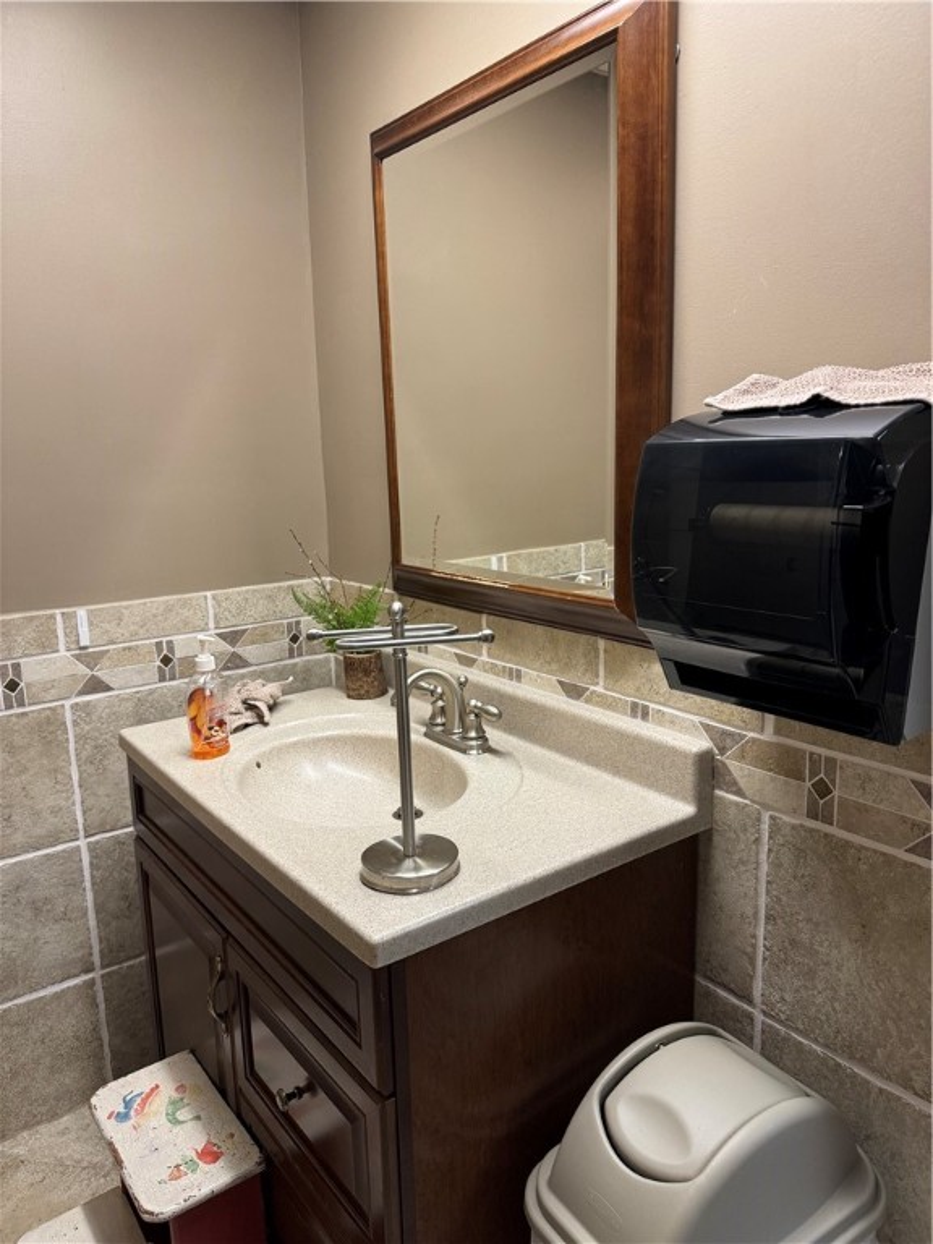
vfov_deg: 71.6
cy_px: 622
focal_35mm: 24
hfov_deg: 56.8
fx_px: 862
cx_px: 466
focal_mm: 6.86
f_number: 1.78
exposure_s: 1/60
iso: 200
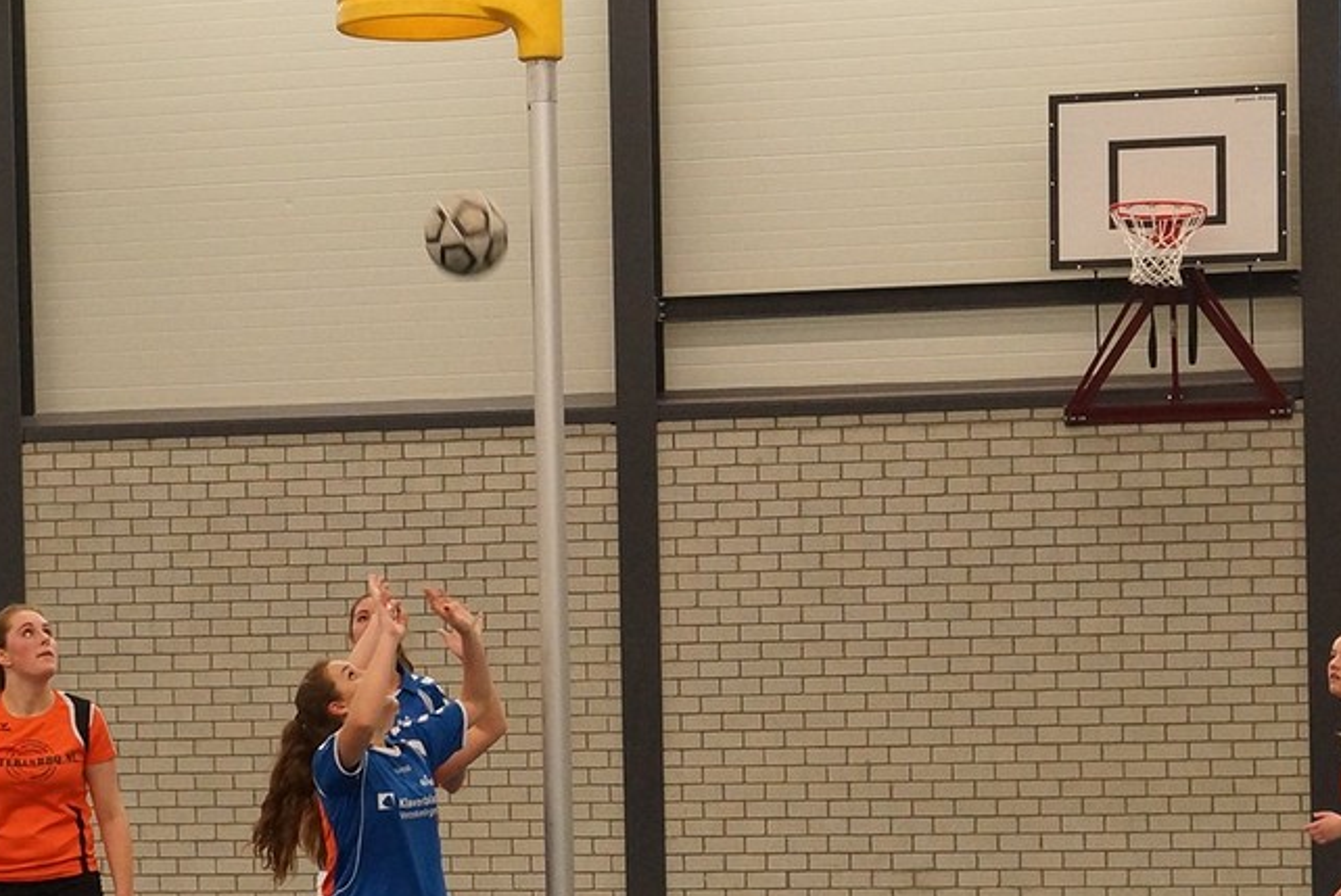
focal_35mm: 67
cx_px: 911
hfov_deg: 29.8
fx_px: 2497
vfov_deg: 20.2
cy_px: 635
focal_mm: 28
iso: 1000
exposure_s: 1/160
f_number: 3.5
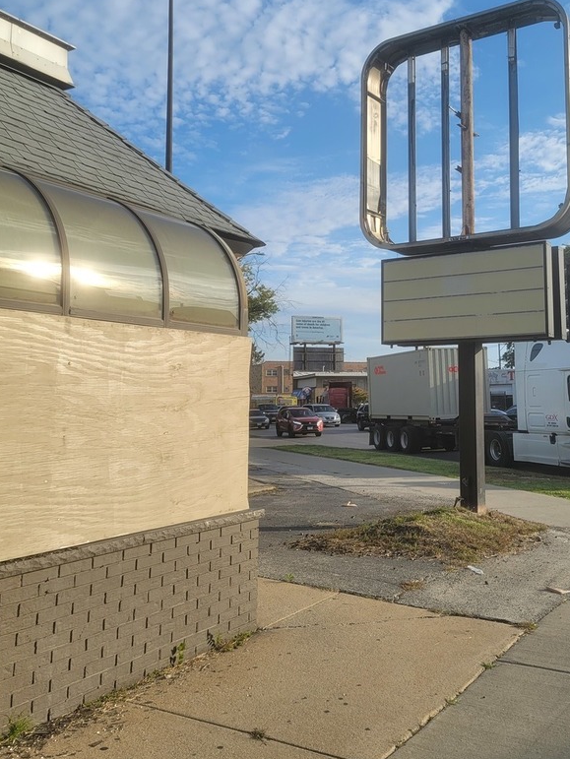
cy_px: 301
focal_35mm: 35
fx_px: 768
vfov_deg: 52.2
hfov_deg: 40.4
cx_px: 361
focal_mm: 7
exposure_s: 1/761
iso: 20
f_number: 1.8
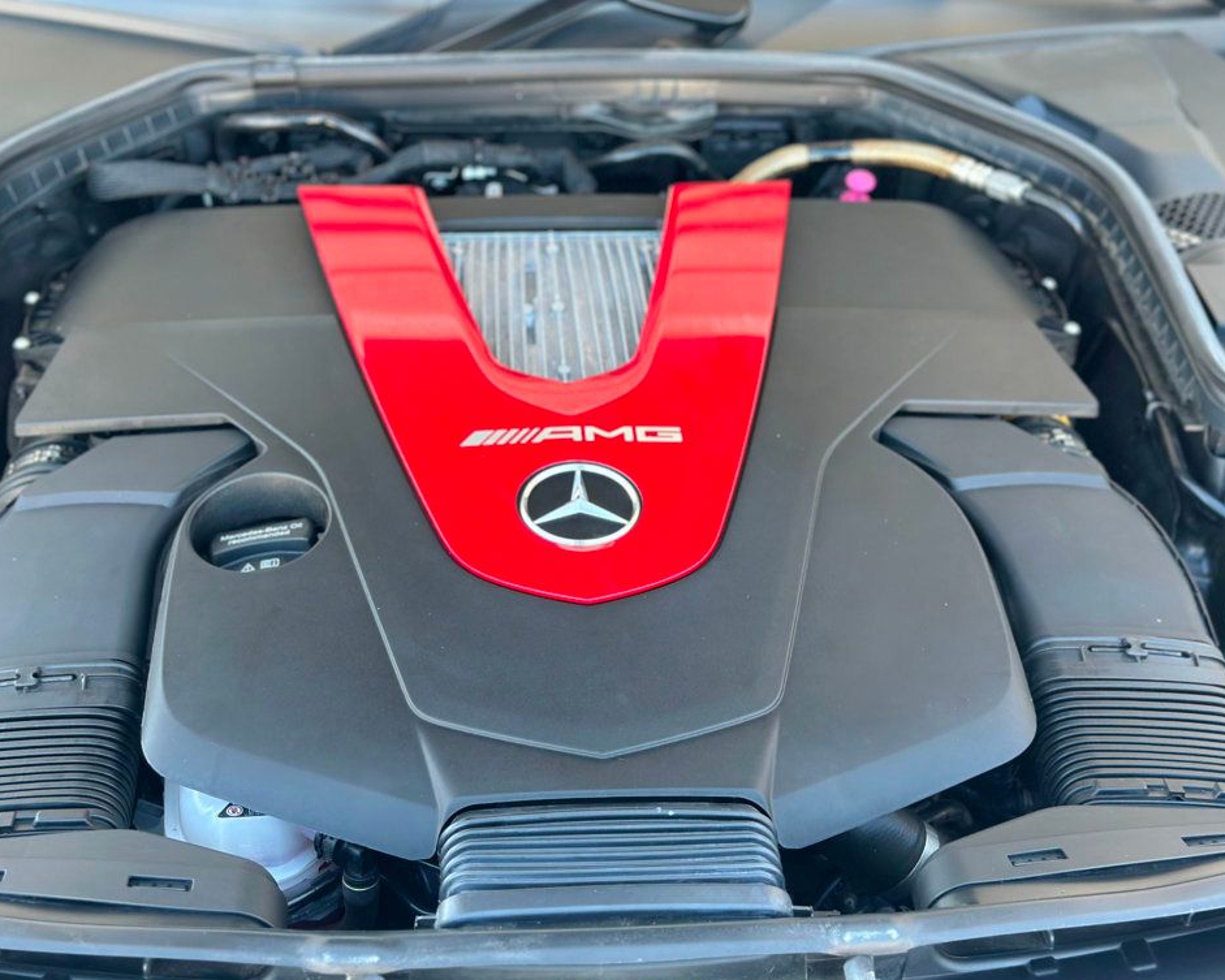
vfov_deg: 29.7
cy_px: 498
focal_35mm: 51
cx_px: 575
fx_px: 1849
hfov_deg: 36.6
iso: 125
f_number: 1.78
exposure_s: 1/150
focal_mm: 6.86
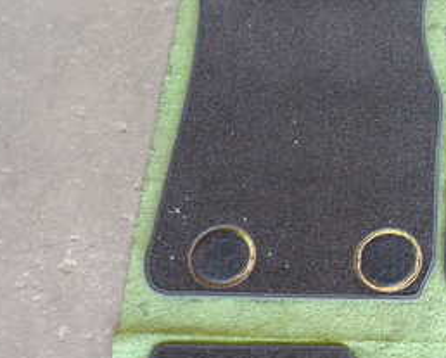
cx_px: 465
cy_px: 247
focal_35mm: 68
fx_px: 899
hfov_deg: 26.1
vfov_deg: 22.4
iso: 640
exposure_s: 1/30
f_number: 2.3
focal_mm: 5.4
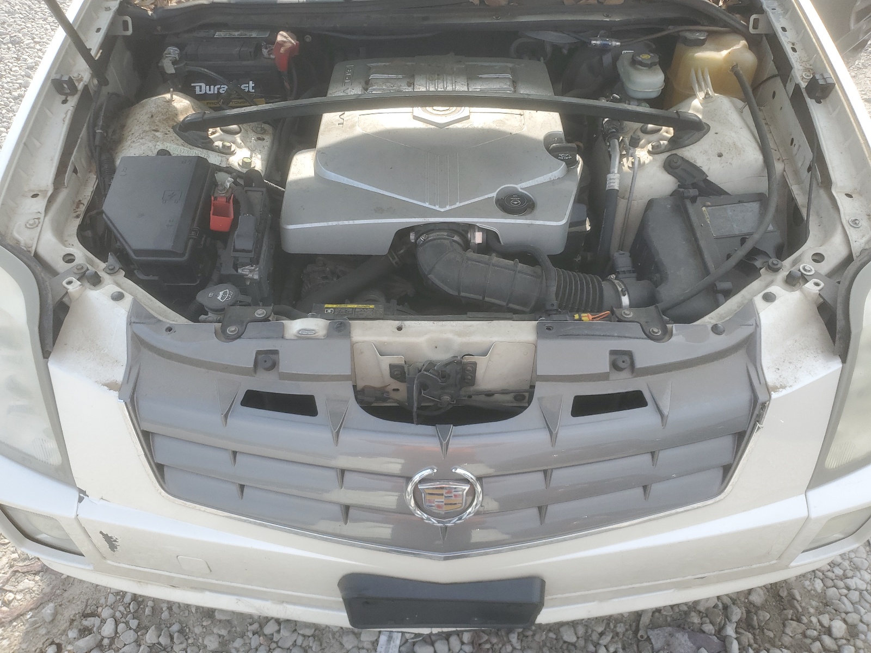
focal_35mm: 26
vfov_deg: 53.1
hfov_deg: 67.3
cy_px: 326
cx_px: 436
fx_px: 654
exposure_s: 1/833
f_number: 1.5
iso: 50
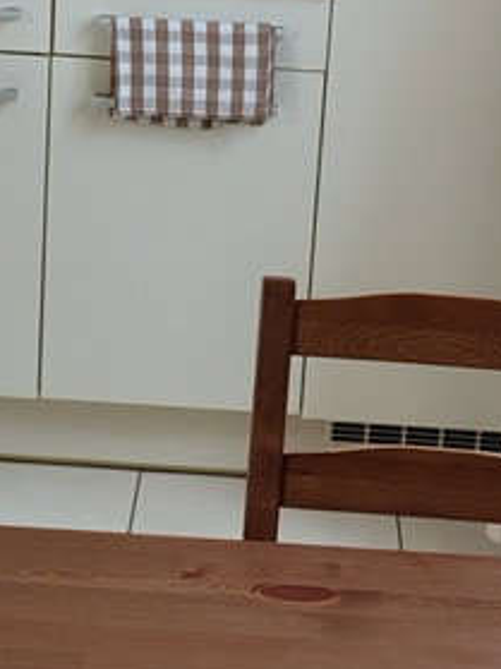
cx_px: 179
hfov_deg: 13.4
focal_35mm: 110
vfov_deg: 17.9
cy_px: 391
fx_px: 2124
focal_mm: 4.71
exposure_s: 1/50.1
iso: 769
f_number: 1.7
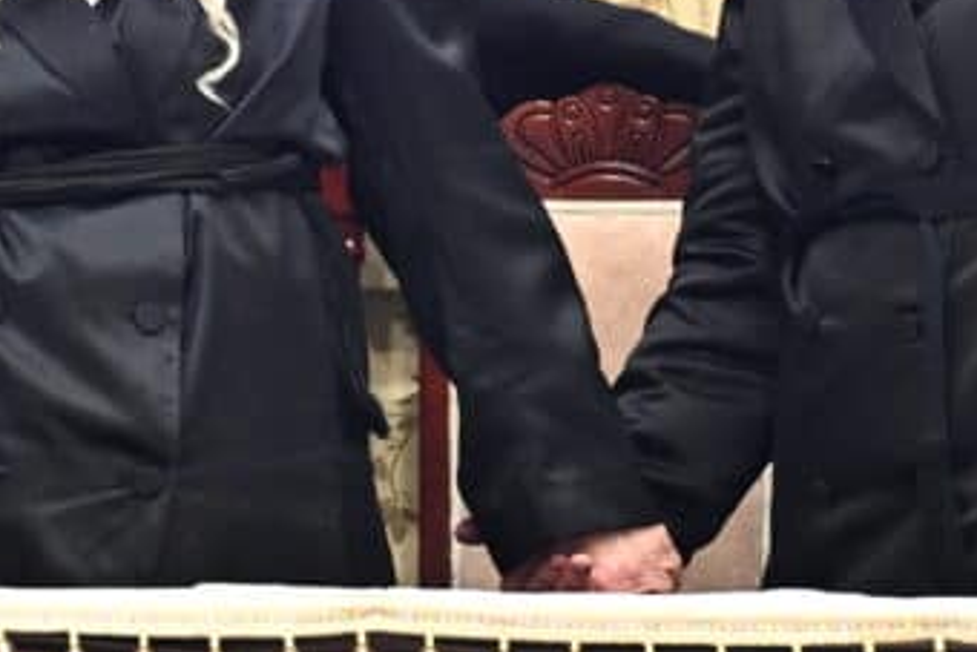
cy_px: -213
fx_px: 16344
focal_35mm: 602
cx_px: 204
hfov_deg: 3.4
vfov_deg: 2.3
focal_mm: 200
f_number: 7.1
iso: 2000
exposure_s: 1/125
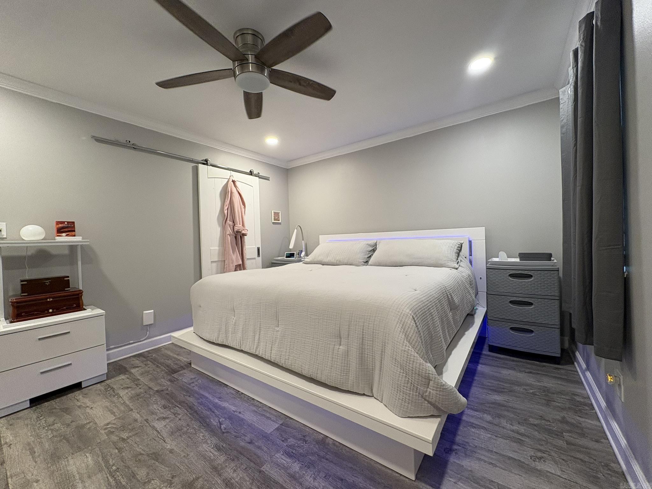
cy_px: 244
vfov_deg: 85.7
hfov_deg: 102.1
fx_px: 264
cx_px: 326
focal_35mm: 14
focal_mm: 2.22
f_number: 2.2
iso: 125
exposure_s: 1/60
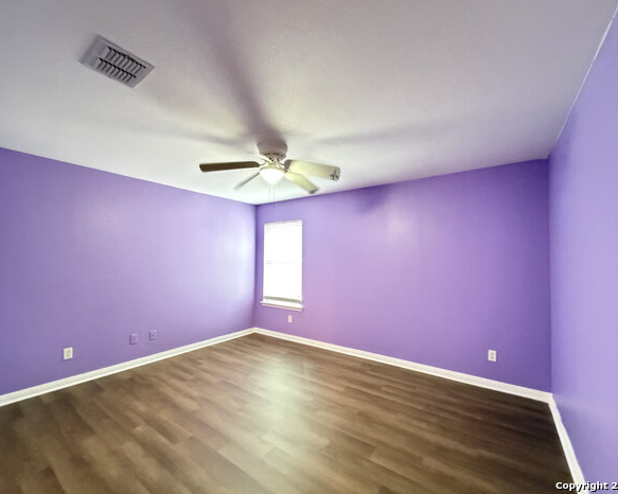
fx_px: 274
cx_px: 301
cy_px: 250
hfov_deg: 96.8
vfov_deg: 84.0
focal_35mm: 15
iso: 3200
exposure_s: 1/29
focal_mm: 2.22
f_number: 2.2
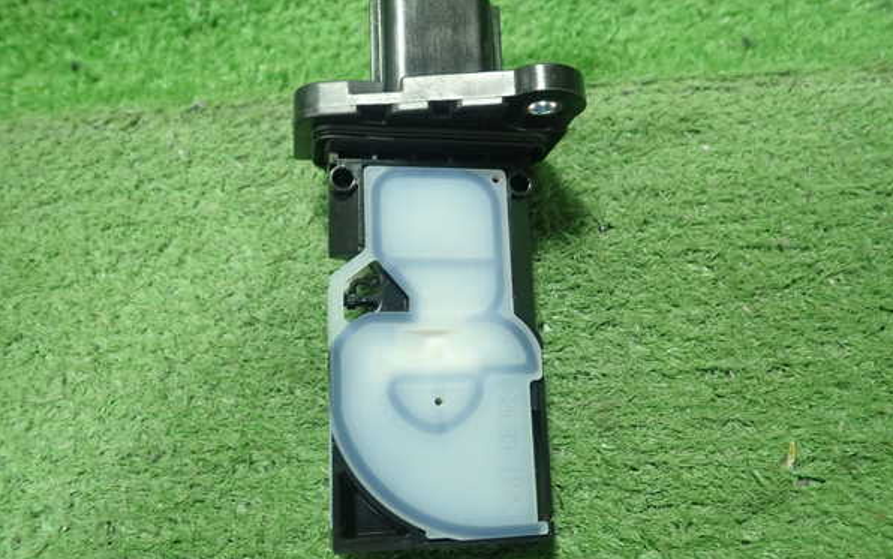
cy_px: 276
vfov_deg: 39.5
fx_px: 779
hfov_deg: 59.6
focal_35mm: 32
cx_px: 448
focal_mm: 5.5
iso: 500
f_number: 2.3
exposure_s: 1/125
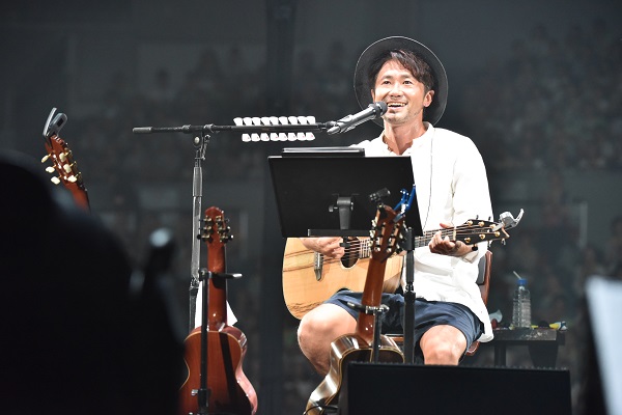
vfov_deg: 6.9
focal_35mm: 200
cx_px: 311
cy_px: 208
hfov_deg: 10.3
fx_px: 3455
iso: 3200
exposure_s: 1/400
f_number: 5.6
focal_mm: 200
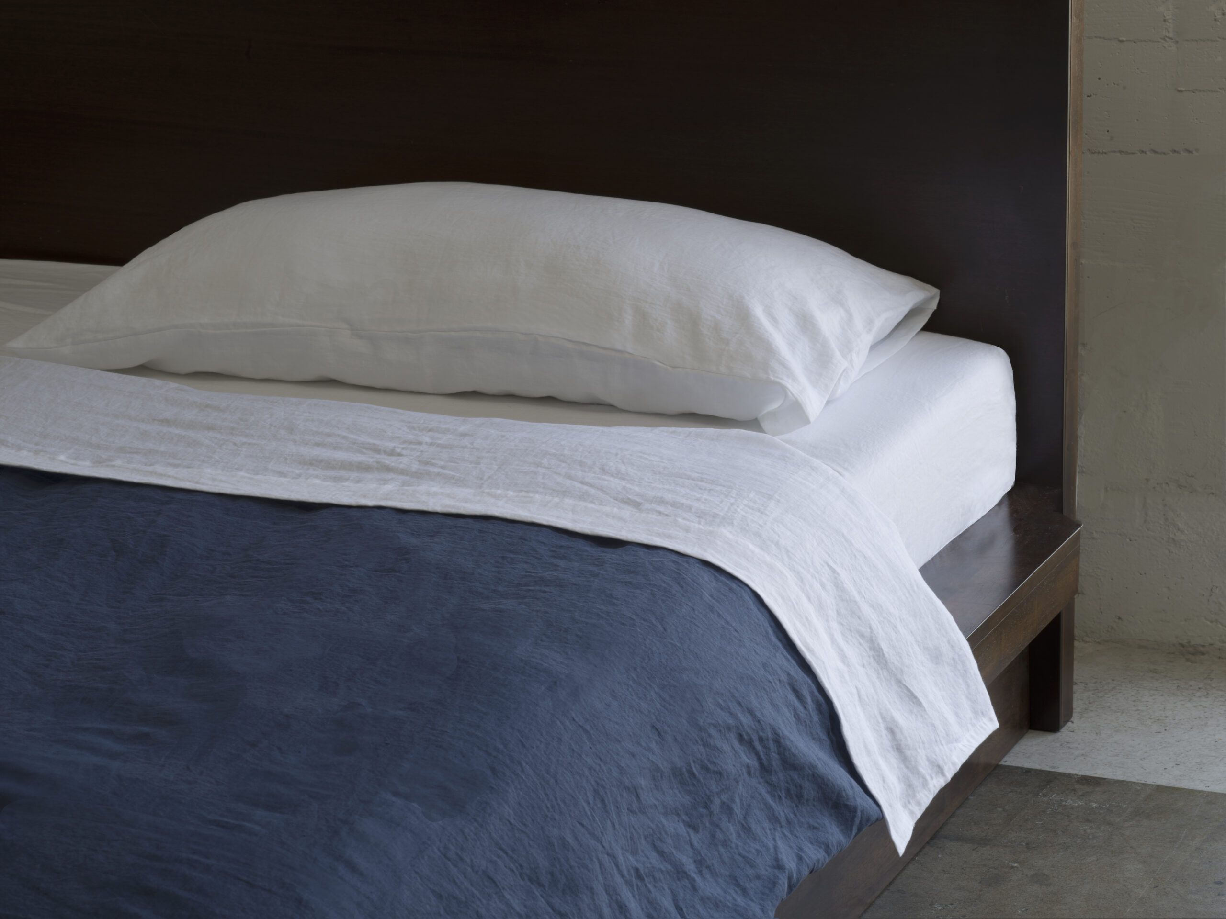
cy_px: 460
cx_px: 613
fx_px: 4179
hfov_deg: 16.7
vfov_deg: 12.6
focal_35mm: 118
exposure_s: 1/2
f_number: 20
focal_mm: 150
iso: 100
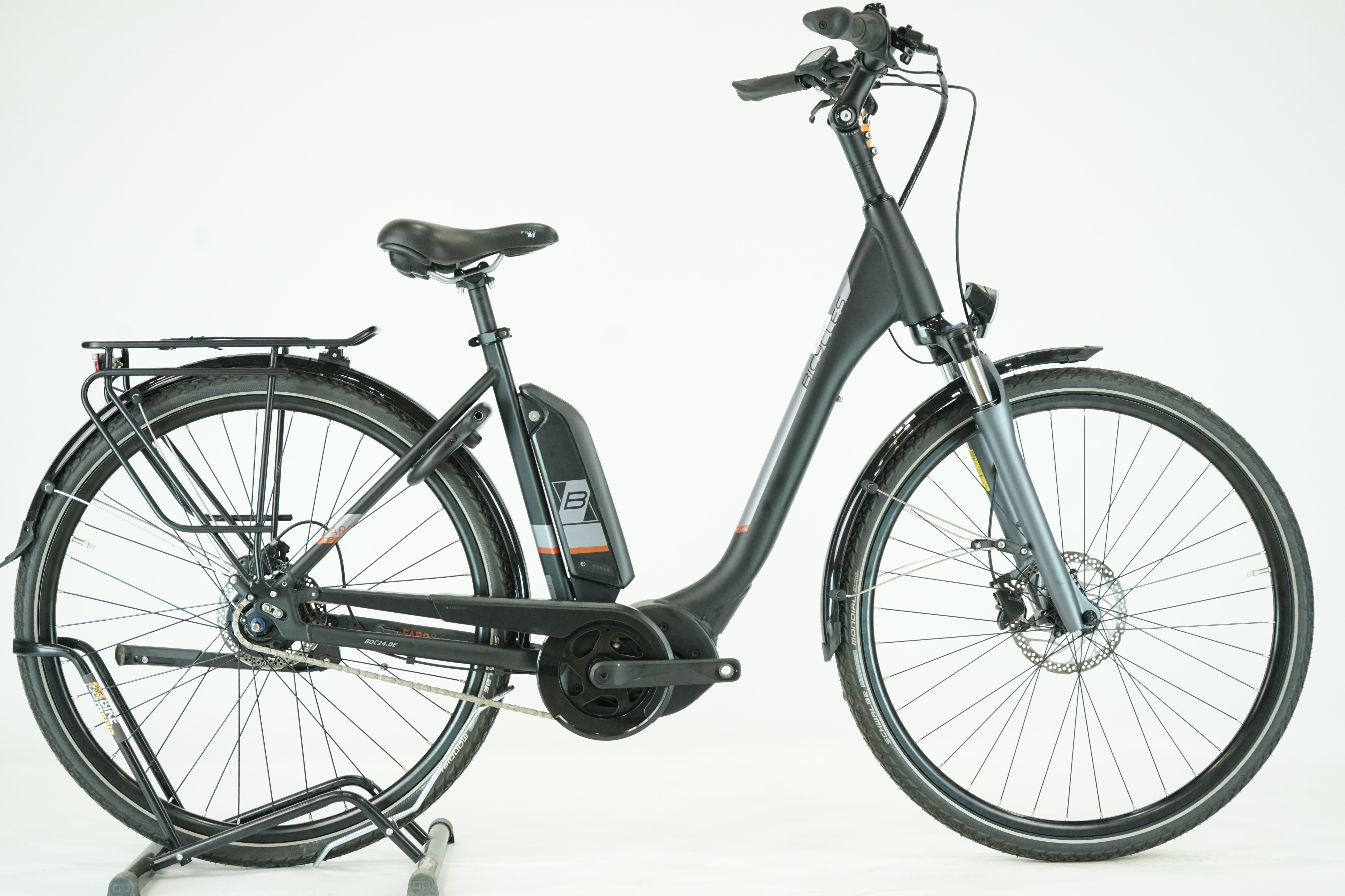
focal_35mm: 58
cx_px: 672
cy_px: 448
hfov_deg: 34.5
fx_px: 2167
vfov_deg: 23.4
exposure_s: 1/200
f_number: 5.6
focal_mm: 58
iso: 2500
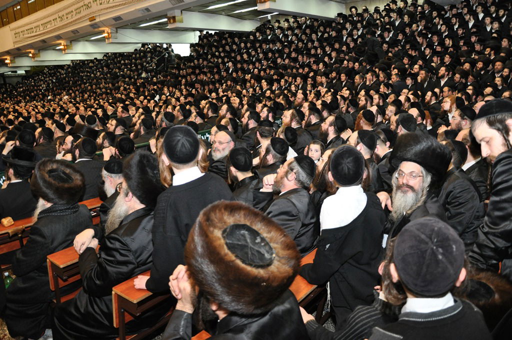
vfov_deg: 47.8
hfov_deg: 67.4
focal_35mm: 27
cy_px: 170
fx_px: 384
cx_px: 256
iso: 800
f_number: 4
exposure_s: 1/60
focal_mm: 18
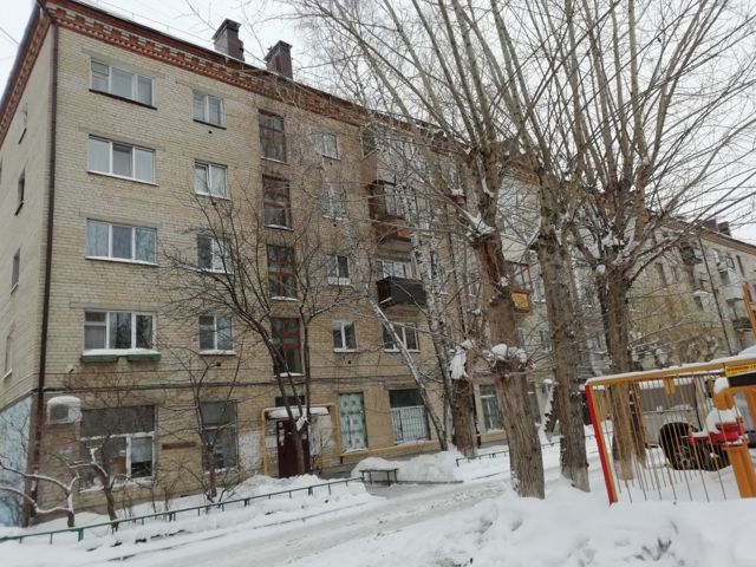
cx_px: 378
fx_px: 568
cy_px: 284
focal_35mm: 26
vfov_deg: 53.1
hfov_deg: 67.3
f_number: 2.2
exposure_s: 1/382
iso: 50
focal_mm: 3.46
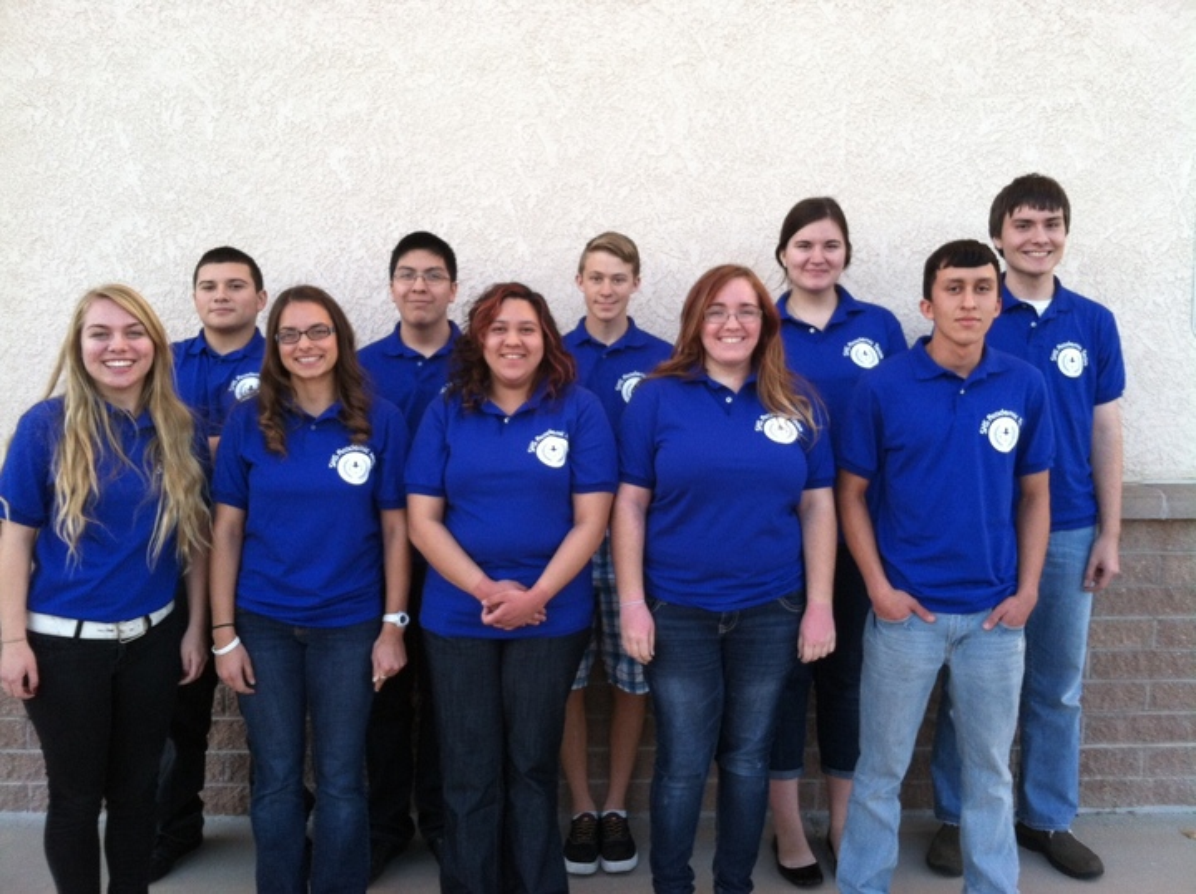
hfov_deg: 52.7
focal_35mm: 35
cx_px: 598
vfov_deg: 40.6
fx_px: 1208
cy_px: 447
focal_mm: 3.85
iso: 125
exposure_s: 1/120
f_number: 2.8
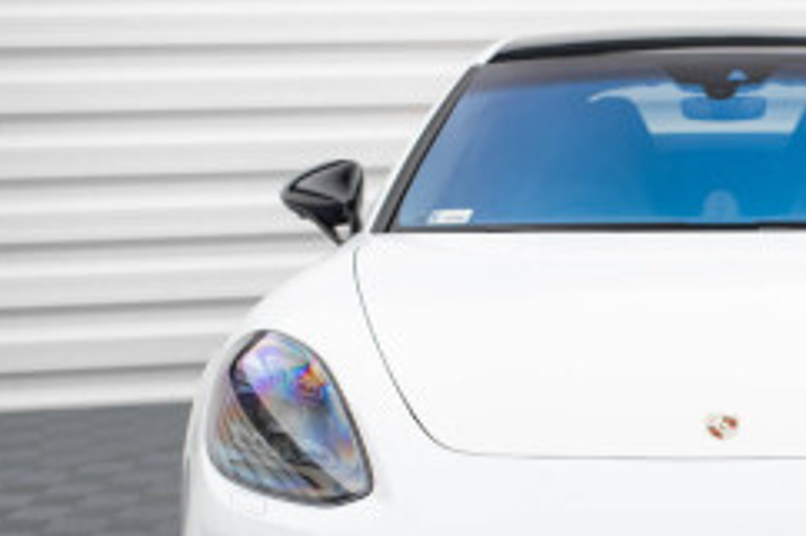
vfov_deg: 14.9
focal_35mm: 91
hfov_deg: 21.9
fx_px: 2036
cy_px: 471
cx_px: 733
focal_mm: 35
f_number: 2.5
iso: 500
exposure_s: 1/200
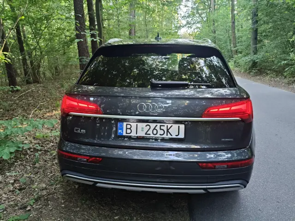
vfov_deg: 53.1
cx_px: 148
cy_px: 110
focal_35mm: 26
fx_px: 222
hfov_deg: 67.3
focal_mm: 4.84
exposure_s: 1/50
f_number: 1.8
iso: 250
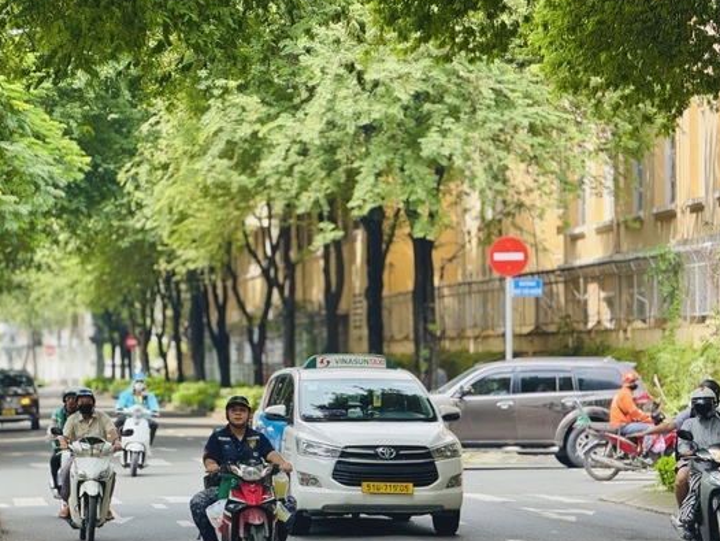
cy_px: 308
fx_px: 3038
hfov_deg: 13.5
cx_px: 341
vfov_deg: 10.2
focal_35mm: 146
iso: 50
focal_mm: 15.66
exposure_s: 1/215
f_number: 2.8
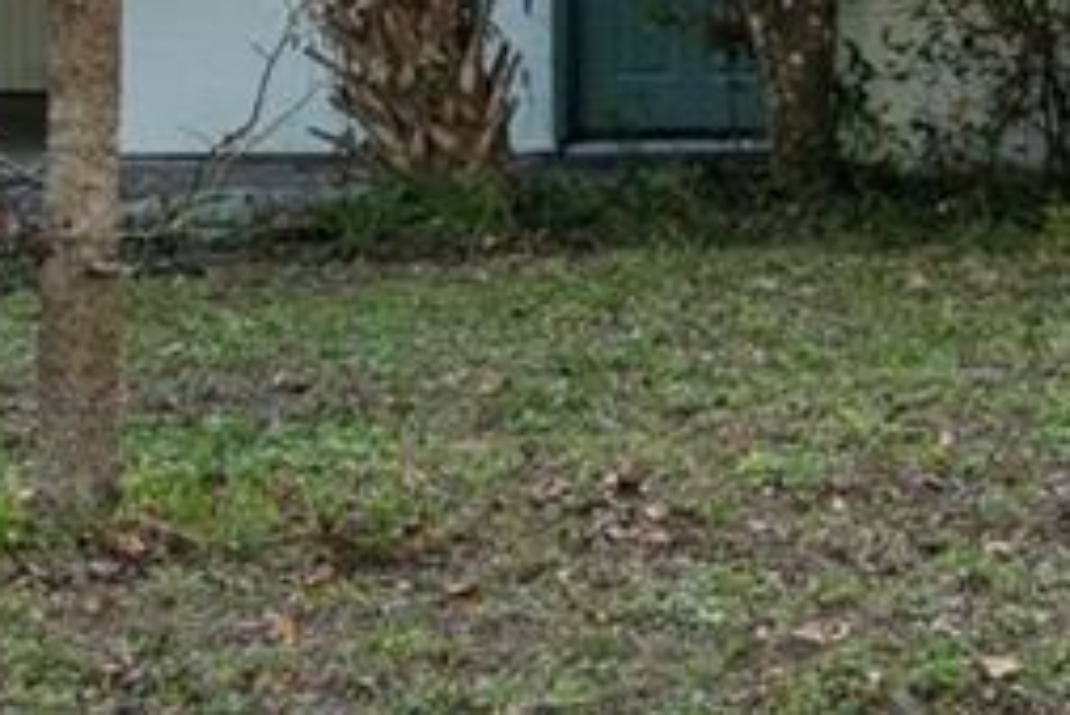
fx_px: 3569
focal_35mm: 120
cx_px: 1632
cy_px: -224
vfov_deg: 11.1
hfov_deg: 15.6
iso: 200
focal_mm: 13
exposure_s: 1/15
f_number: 8
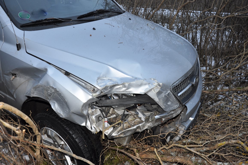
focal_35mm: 27
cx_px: 124
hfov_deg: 67.4
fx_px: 186
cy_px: 82
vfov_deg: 47.8
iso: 200
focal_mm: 18
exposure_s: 1/60
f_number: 3.5
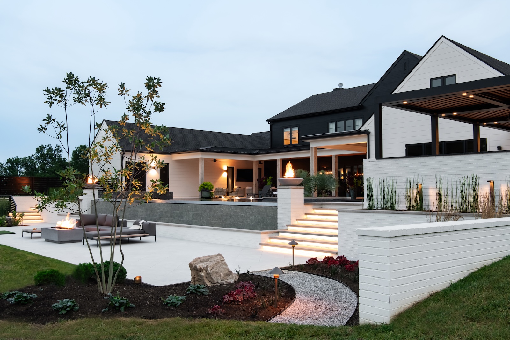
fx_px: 496
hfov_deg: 54.4
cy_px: 170
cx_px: 255
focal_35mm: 35
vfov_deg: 37.9
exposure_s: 1/5
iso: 1000
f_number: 14
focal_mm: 35
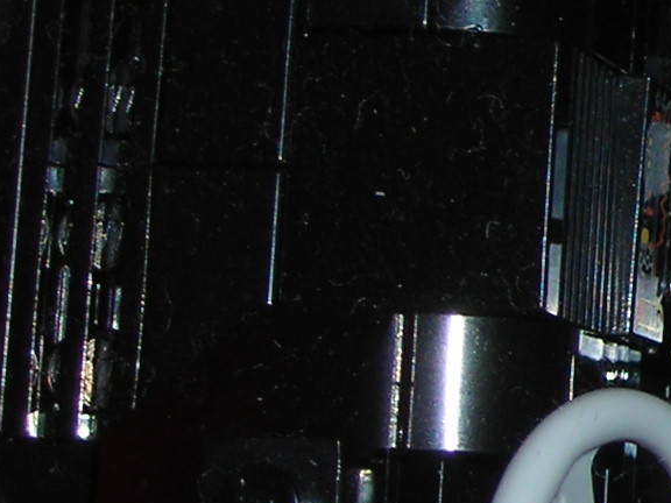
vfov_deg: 8.7
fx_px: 3315
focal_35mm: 171
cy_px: 134
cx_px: 1319
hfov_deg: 10.6
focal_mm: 6.3
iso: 50
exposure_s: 1/60.1
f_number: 6.4
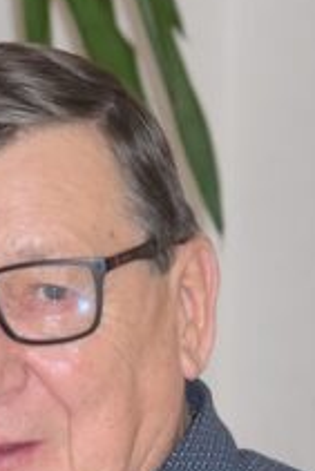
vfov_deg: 3.3
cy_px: 752
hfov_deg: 2.2
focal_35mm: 619
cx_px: -17
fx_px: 8116
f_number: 5.6
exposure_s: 1/125
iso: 640
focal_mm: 85
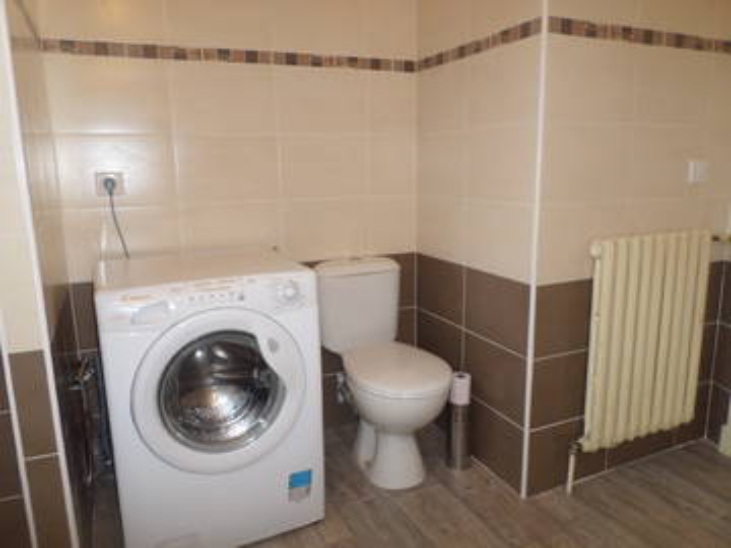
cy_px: 274
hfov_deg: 69.4
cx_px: 366
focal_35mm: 25
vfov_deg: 54.9
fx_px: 528
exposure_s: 1/30
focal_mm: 4.5
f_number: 2.5
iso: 100
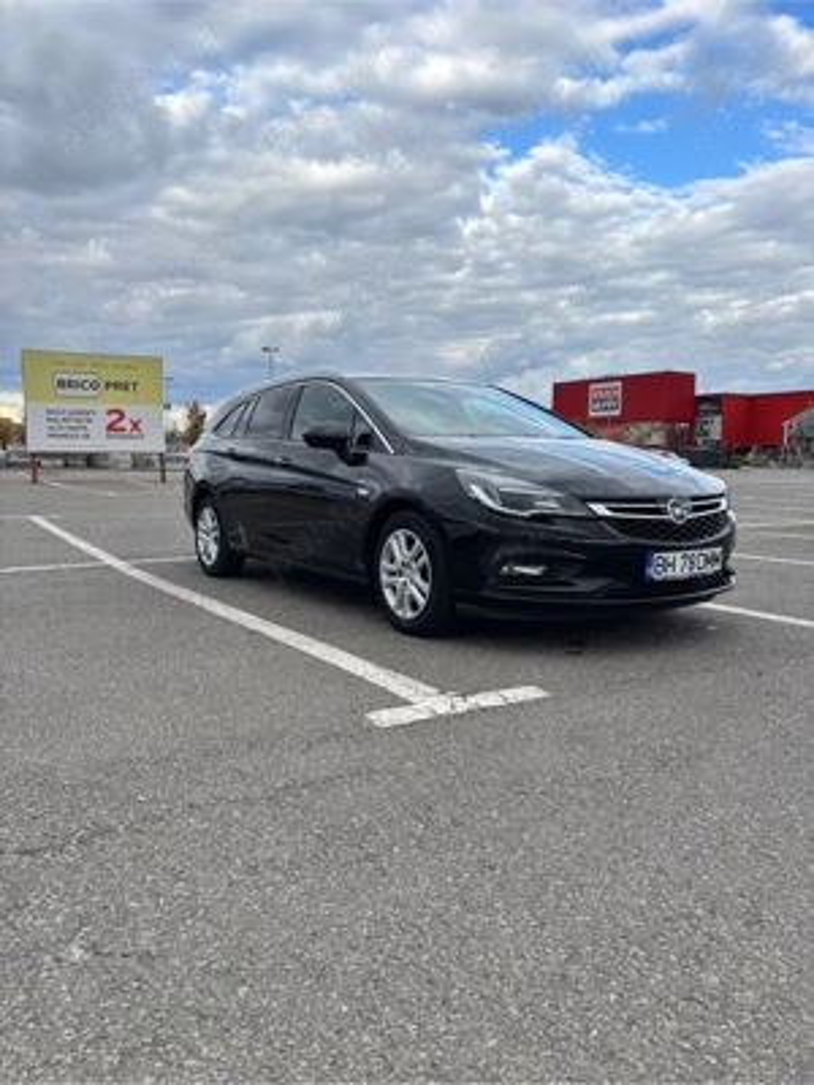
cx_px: 407
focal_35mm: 26
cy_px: 542
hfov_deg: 53.1
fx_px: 815
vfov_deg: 67.3
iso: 50
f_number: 1.6
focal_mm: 5.96
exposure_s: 1/1103
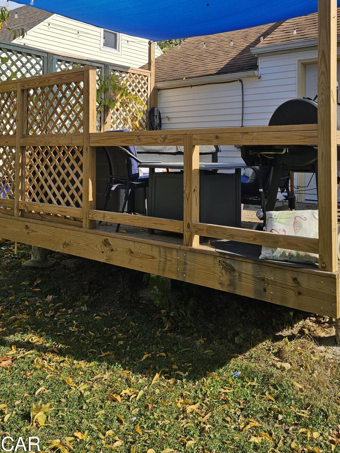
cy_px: 131
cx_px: 177
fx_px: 458
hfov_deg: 40.7
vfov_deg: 51.1
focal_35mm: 35
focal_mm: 6.3
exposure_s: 1/586
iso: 10
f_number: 1.7
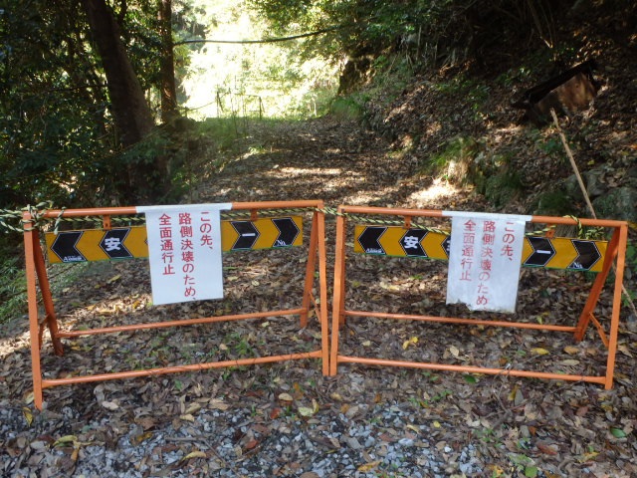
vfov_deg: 46.8
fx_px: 552
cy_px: 239
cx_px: 318
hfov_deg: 60.0
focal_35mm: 30
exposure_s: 1/40
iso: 200
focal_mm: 5.4
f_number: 4.1
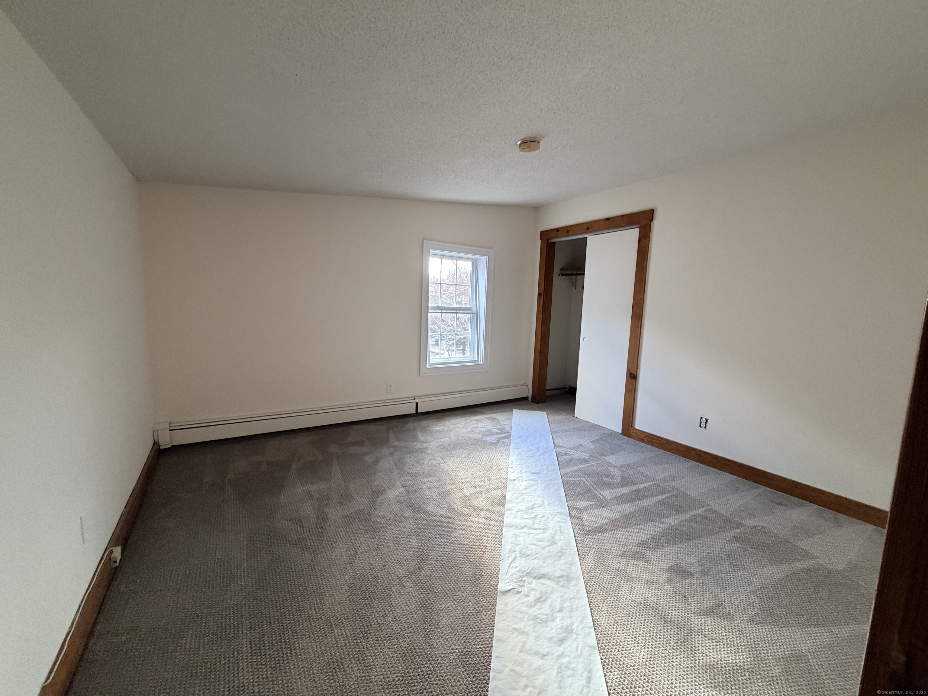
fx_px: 375
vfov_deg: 85.7
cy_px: 348
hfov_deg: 102.1
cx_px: 464
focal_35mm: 14
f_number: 2.2
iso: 400
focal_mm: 2.22
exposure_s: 1/59
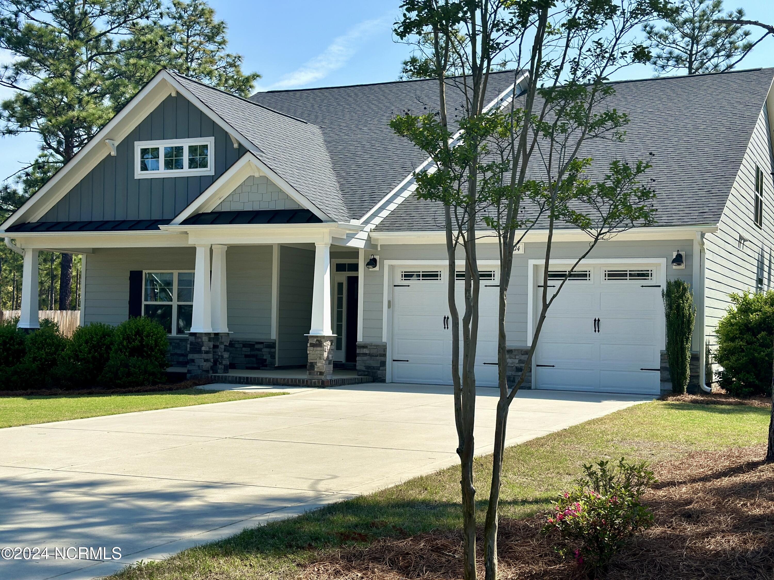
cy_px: 290
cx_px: 387
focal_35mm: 48
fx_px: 1073
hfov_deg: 39.7
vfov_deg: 30.3
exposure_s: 1/4367
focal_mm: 6.86
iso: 80
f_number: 1.78
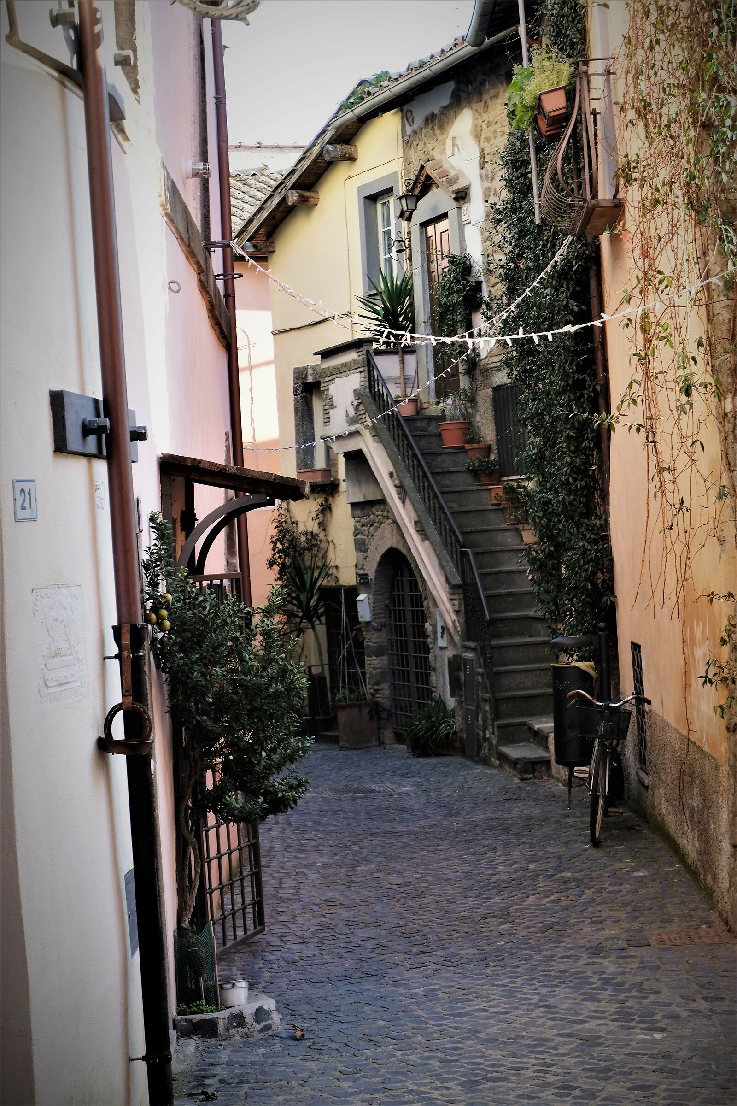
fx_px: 2088
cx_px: 368
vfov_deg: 29.7
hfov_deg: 20.0
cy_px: 553
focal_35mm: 68
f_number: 5.6
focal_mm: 45
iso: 200
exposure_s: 1/60
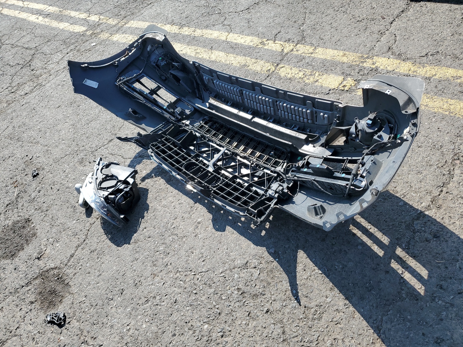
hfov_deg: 67.3
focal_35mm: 26
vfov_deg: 53.1
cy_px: 174
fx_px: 348
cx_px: 232
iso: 50
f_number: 1.5
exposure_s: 1/1667
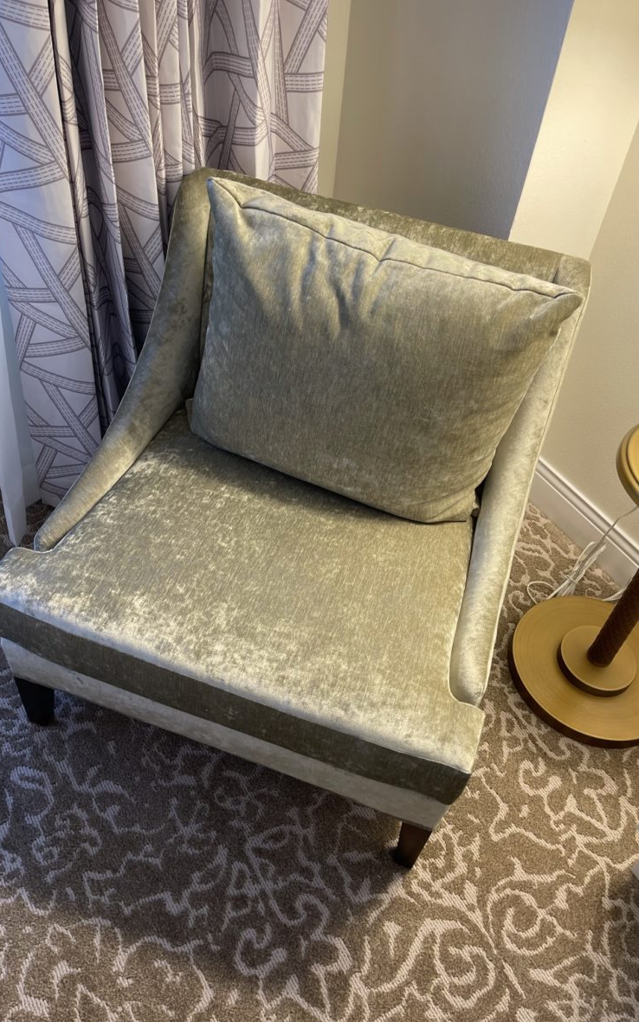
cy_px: 506
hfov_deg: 44.5
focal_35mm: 28
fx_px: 780
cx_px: 300
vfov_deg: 66.5
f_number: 1.6
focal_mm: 5.1
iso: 80
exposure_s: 1/60
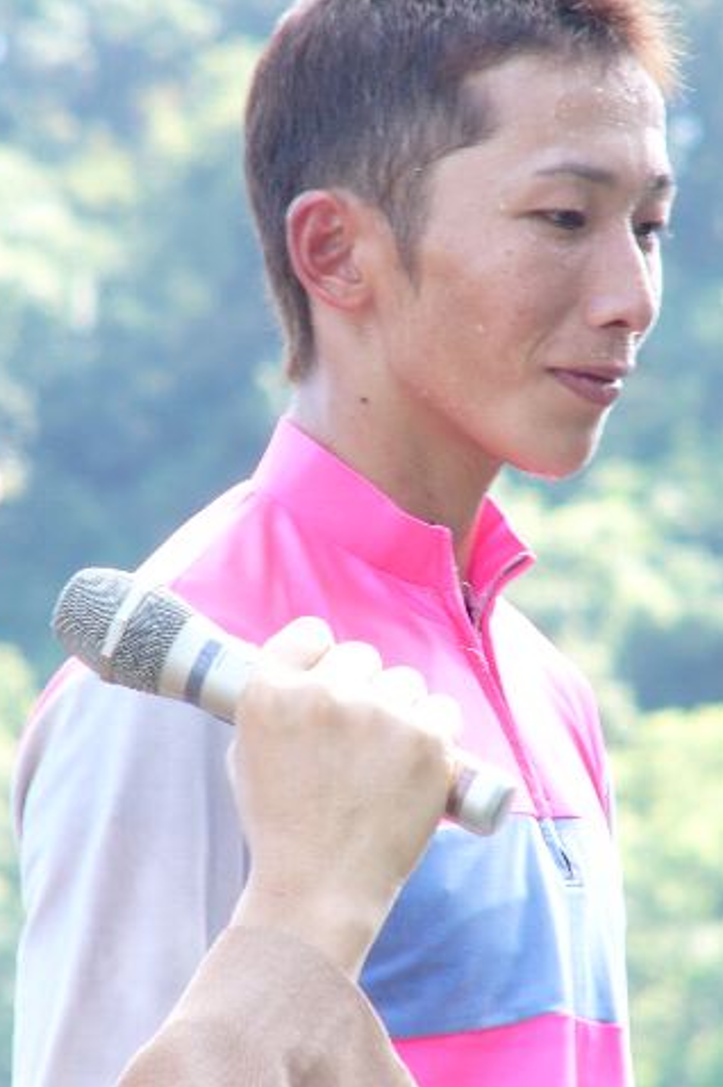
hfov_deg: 2.3
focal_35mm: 602
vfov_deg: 3.4
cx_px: 446
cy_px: 544
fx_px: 18160
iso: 50
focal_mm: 72
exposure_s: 1/30
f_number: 2.8
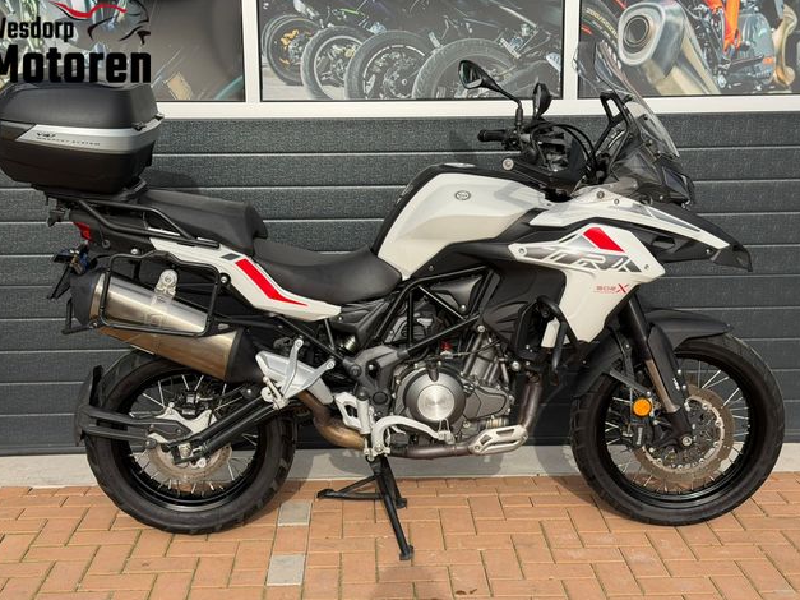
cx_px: 396
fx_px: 1132
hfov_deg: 38.9
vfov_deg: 29.7
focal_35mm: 49
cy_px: 304
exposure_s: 1/2865
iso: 64
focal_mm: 6.76
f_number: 1.78
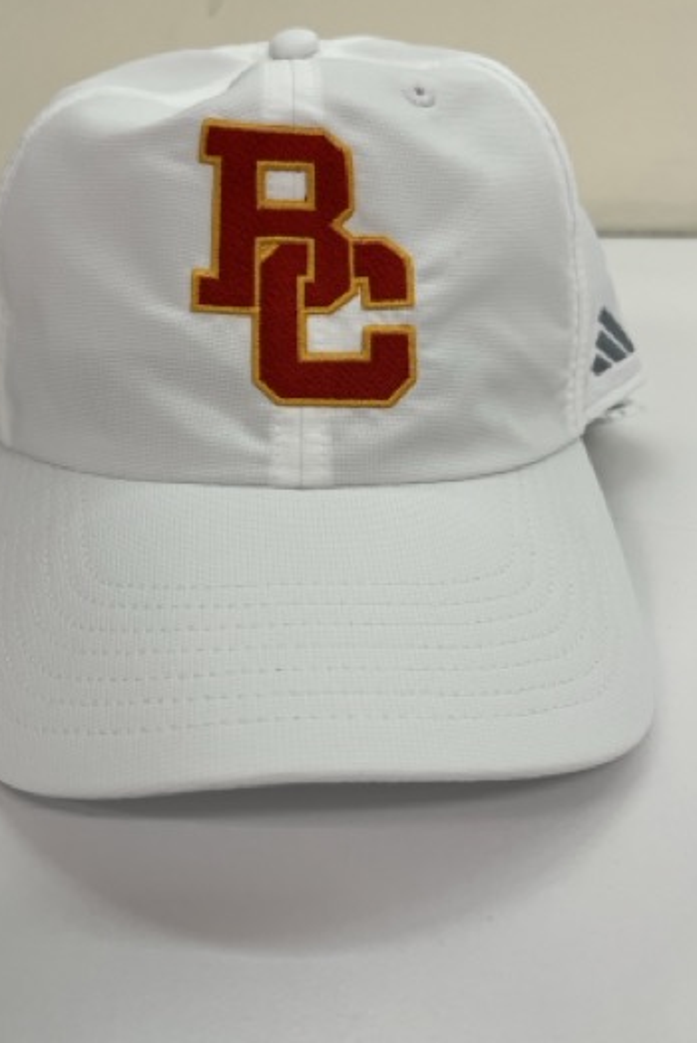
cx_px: 305
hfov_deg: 39.9
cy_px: 454
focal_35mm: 33
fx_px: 957
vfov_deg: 57.0
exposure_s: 1/120
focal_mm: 5.1
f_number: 1.6
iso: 64
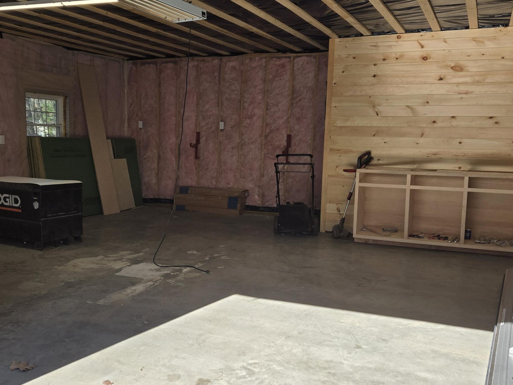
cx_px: 219
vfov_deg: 37.7
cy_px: 216
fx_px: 563
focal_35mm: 38
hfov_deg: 48.8
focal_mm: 5.4
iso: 25
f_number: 1.8
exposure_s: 1/501
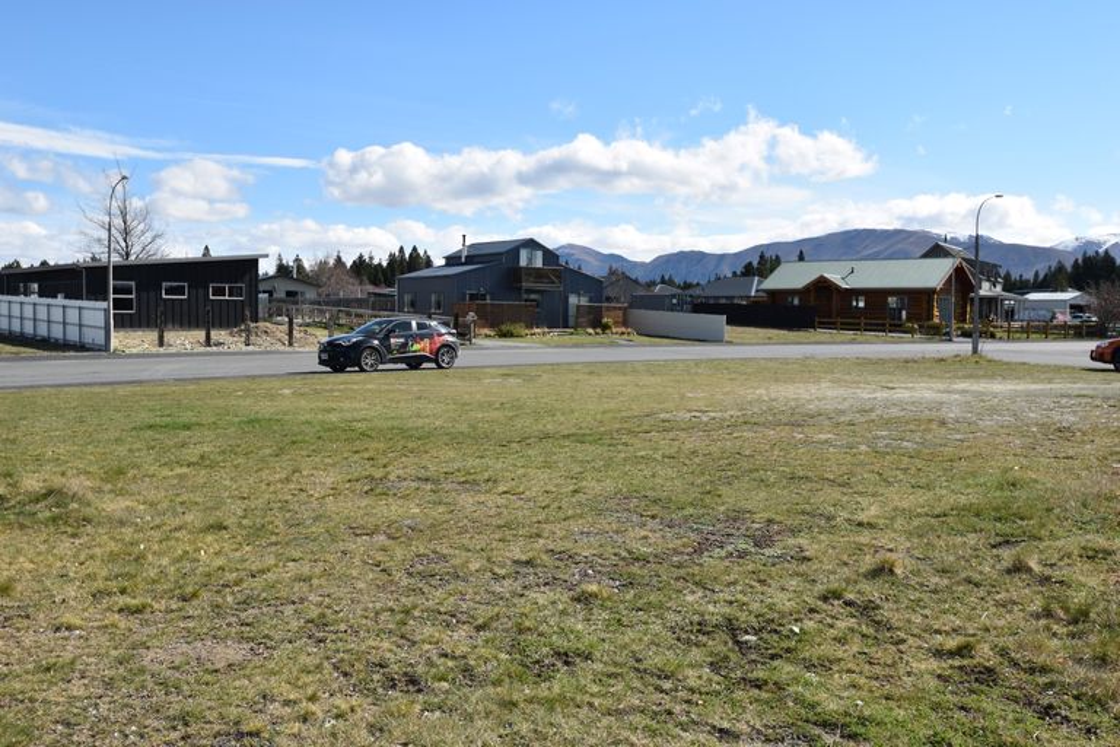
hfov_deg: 61.9
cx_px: 560
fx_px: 933
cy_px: 374
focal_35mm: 30
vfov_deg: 43.6
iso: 100
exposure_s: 1/200
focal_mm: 20
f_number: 13
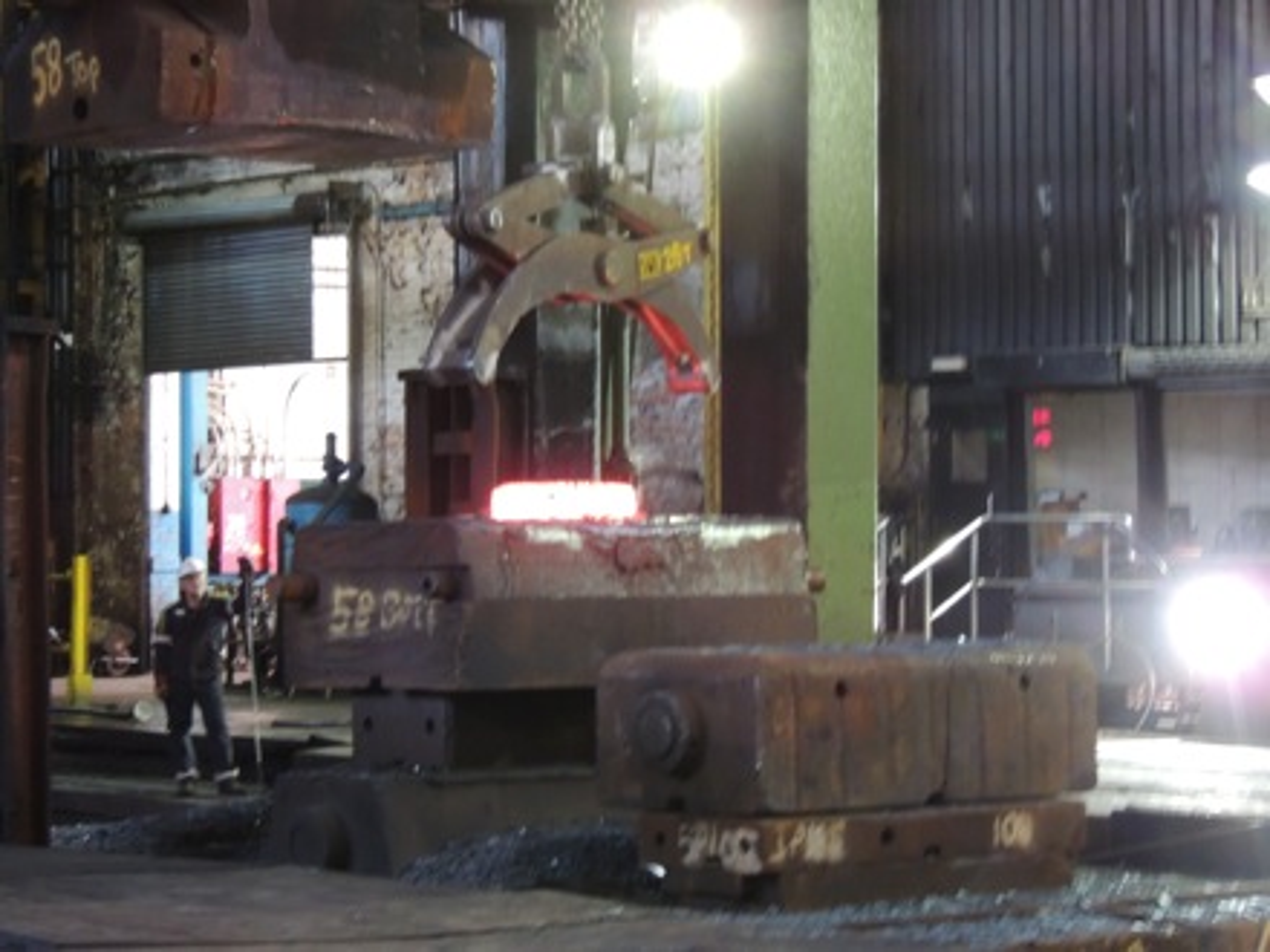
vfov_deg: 14.1
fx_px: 3852
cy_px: 476
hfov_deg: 18.7
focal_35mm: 105
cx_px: 635
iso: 800
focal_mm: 18.7
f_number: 4.2
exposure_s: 1/6
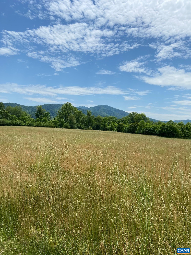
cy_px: 128
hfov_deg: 53.1
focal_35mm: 26
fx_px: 191
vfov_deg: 67.3
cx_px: 96
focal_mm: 4.25
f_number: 1.8
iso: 32
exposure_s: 1/6061
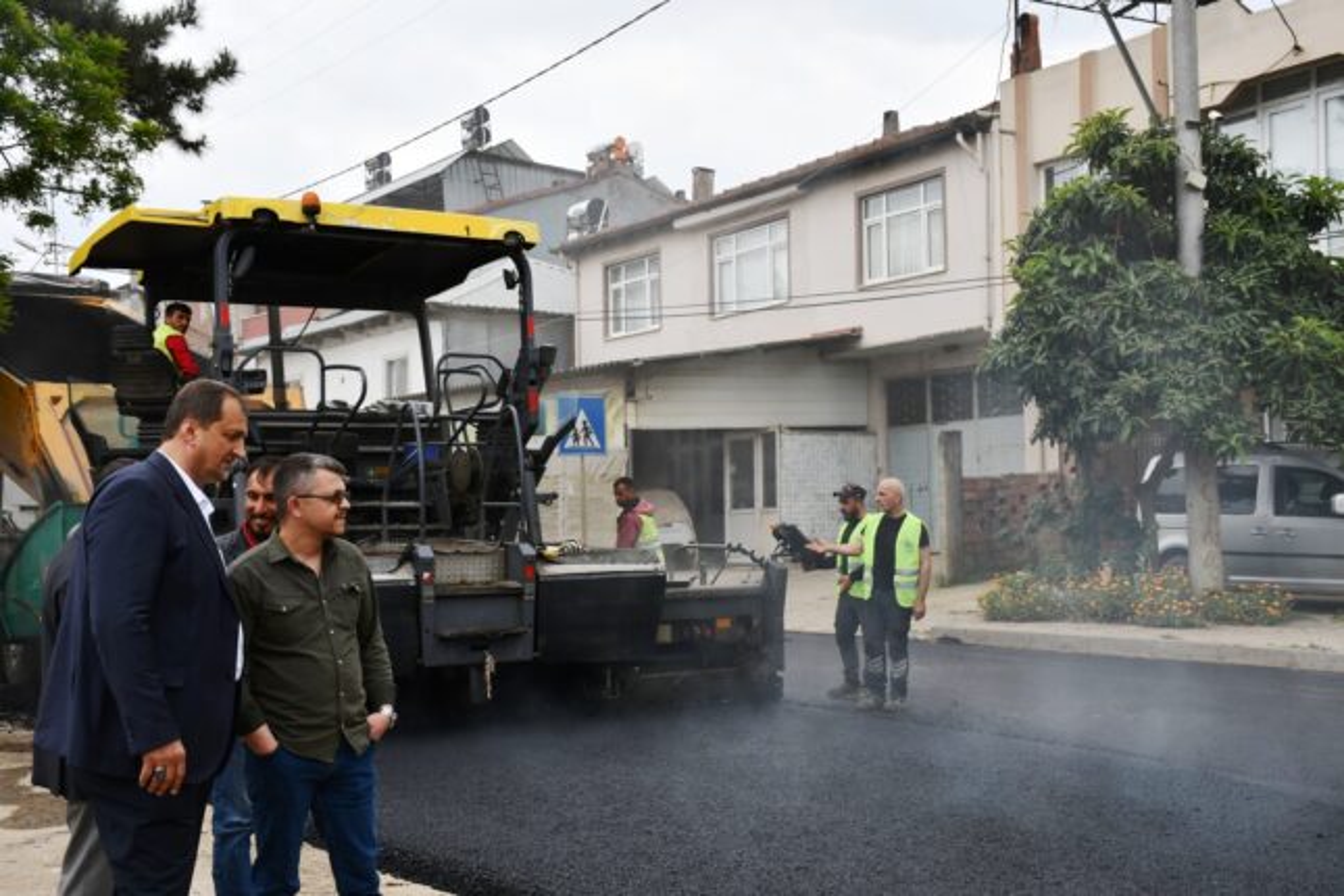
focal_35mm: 45
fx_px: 1680
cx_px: 672
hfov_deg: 43.6
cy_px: 448
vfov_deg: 29.9
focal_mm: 30
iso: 100
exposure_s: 1/200
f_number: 7.1
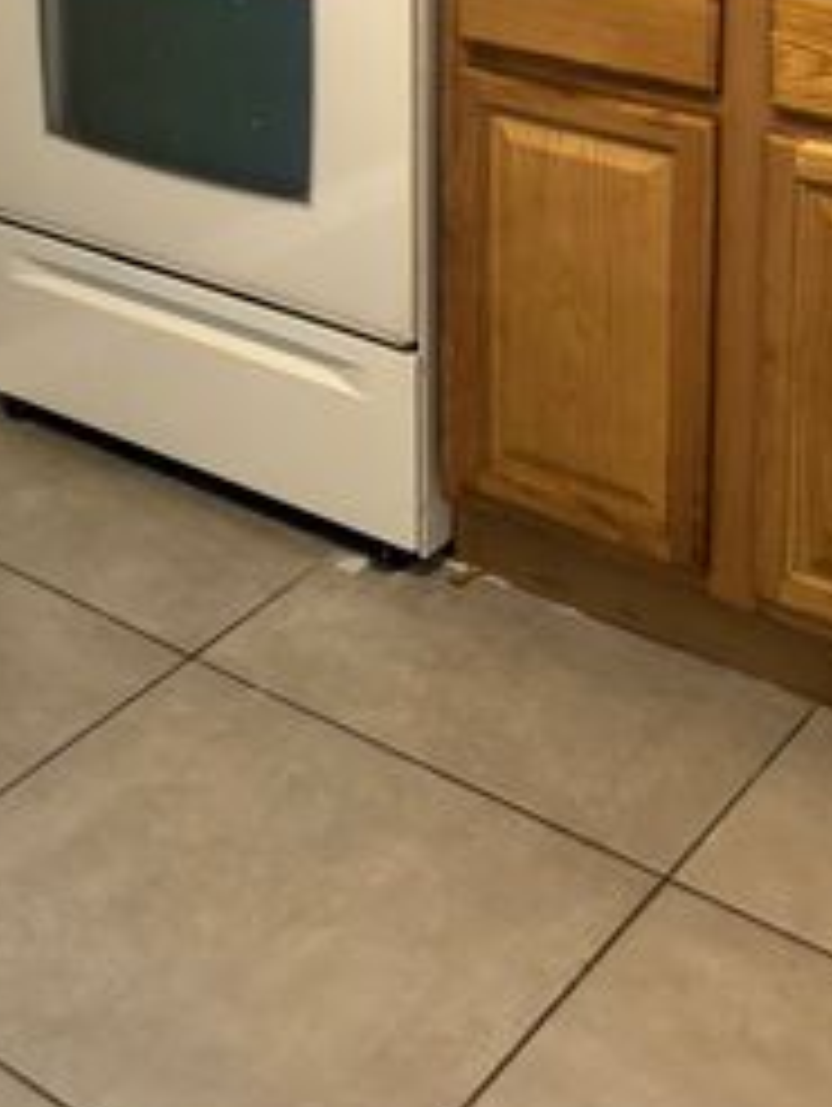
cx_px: 45
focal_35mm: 65
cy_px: -205
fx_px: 2079
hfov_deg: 22.0
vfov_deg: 26.6
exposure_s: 1/60
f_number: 1.78
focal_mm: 6.76
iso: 640
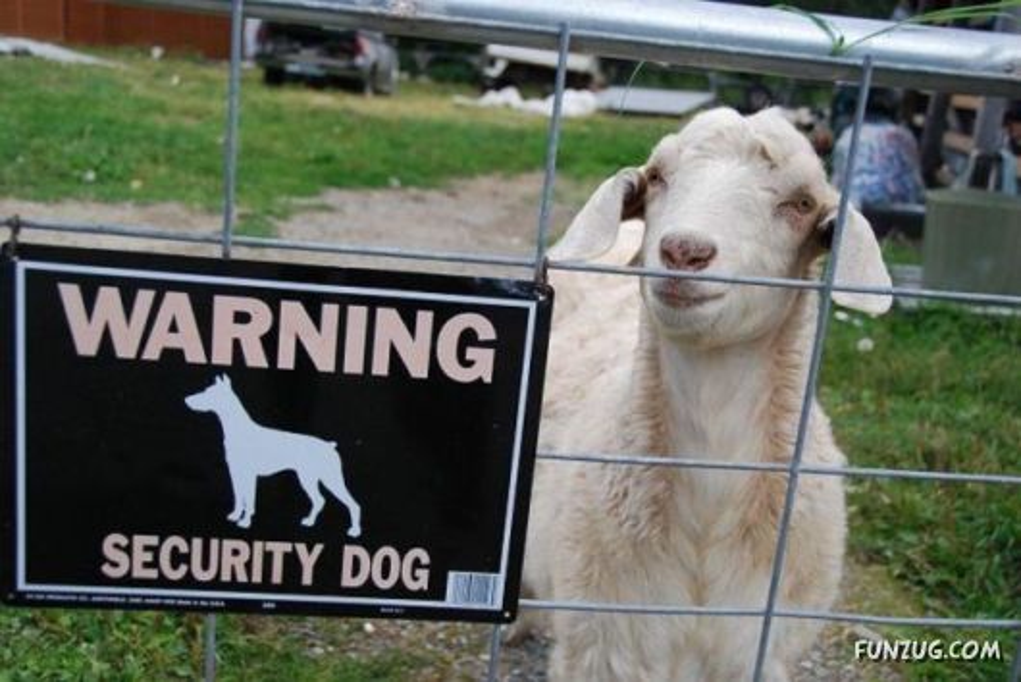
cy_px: 341
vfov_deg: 33.1
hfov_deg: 47.9
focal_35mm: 40
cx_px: 510
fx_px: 1149
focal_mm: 27
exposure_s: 1/500
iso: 800
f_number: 4
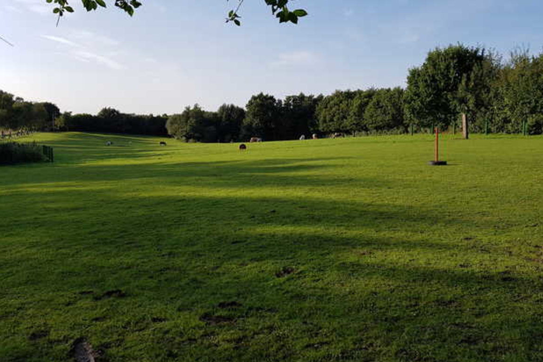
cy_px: 154
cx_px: 279
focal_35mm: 28
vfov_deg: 46.3
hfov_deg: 65.5
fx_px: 422
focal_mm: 4.2
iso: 50
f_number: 1.7
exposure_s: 1/2012
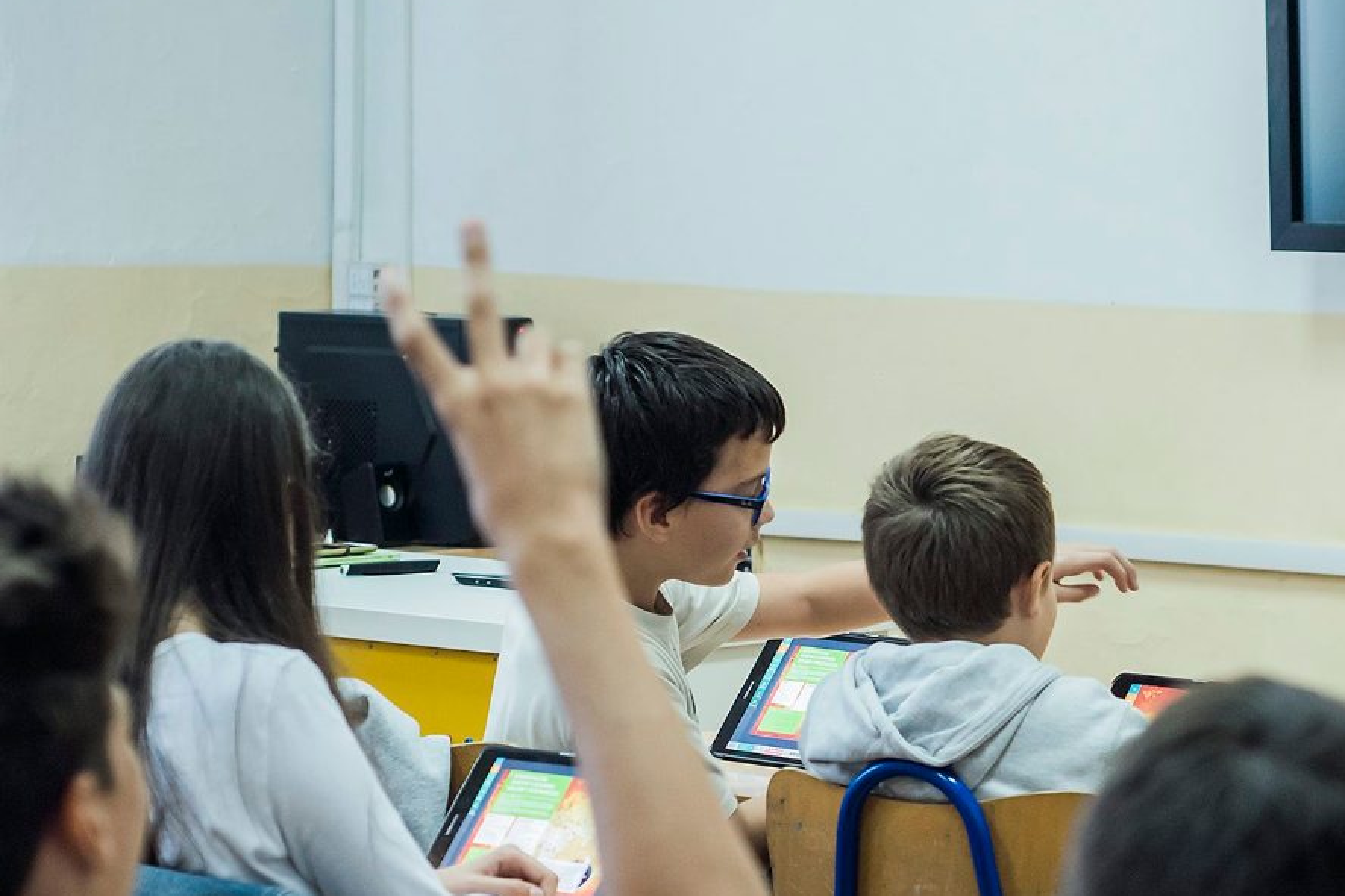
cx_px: 911
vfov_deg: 9.9
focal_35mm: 138
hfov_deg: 14.8
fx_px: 5155
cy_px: 710
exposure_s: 1/60
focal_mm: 50
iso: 1250
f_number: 3.5
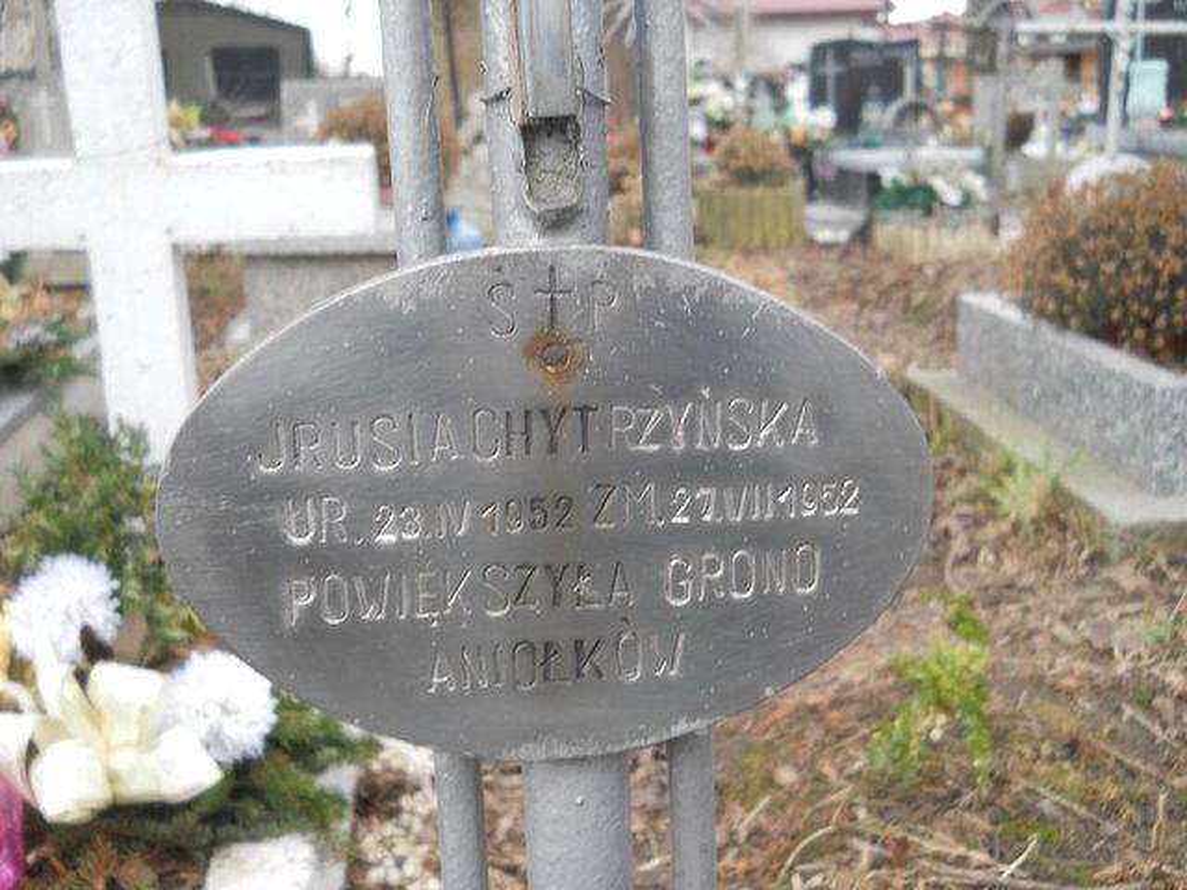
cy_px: 445
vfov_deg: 35.1
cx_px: 594
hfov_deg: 45.8
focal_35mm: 41
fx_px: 1406
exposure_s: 1/30
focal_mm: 6.72
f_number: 3.1
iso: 125
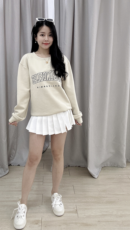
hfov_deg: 43.8
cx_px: 44
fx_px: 159
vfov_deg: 71.9
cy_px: 115
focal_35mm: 26
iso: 80
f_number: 1.9
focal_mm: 2.69
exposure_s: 1/50
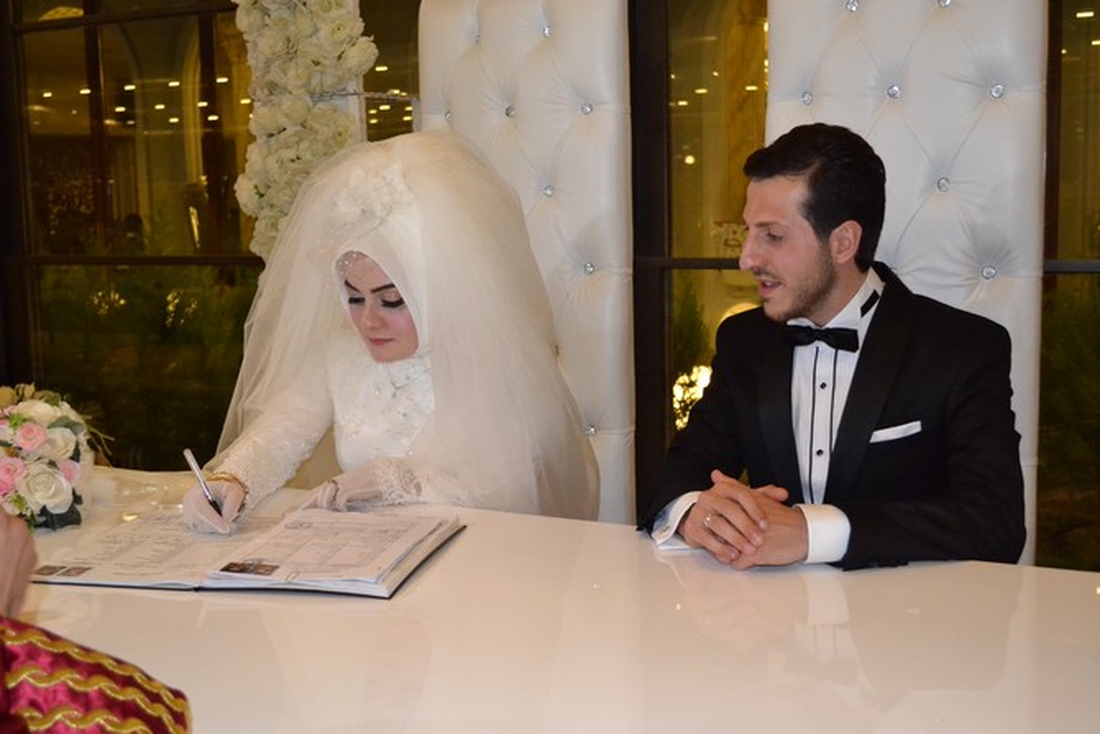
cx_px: 550
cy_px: 367
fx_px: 1329
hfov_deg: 45.0
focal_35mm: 44
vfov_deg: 30.9
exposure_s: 1/60
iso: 3200
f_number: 4.5
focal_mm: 29
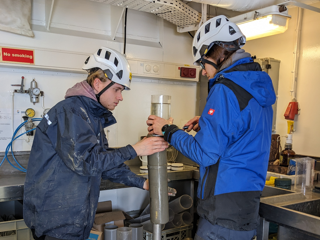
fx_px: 342
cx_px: 161
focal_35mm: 37
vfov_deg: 38.2
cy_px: 162
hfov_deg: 50.1
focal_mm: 4.38
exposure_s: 1/121
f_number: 1.73
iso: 46
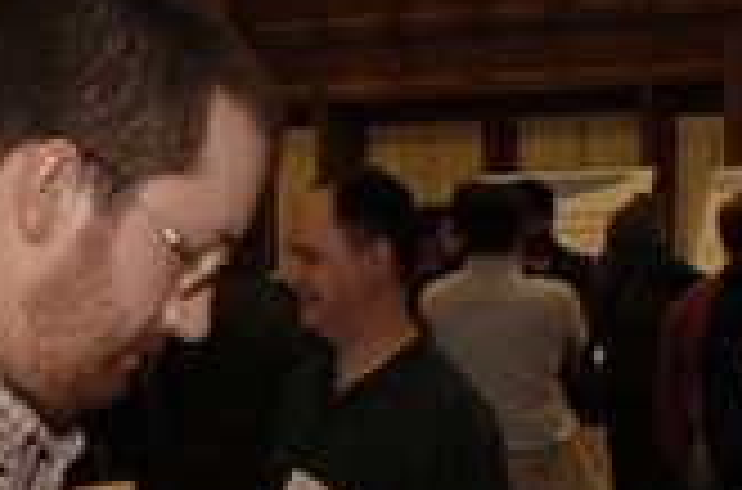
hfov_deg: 12.9
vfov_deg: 8.5
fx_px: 3278
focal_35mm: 160
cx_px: 445
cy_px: 580
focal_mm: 35
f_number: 5.6
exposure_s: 1/50
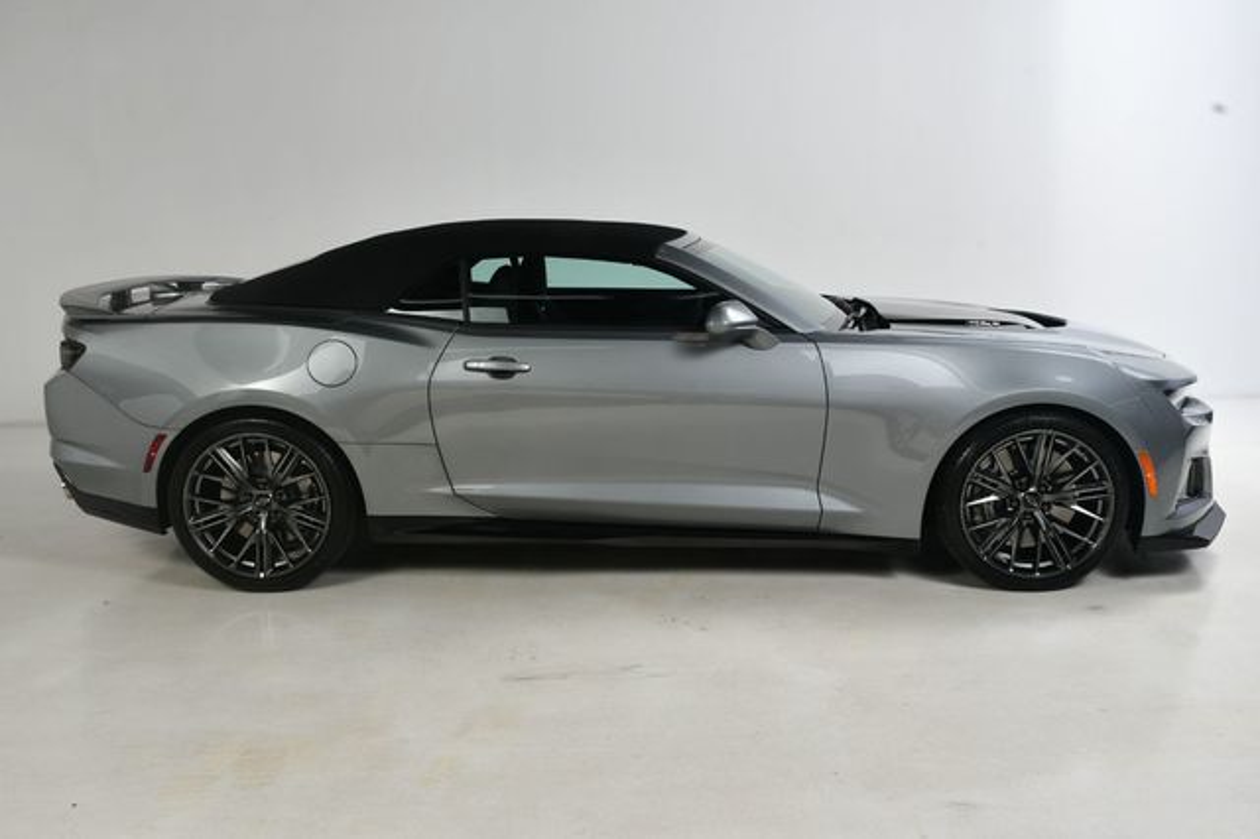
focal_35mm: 33
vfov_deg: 39.9
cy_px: 420
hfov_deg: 57.2
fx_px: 1154
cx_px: 630
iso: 100
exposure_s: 1/160
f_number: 13
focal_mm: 22
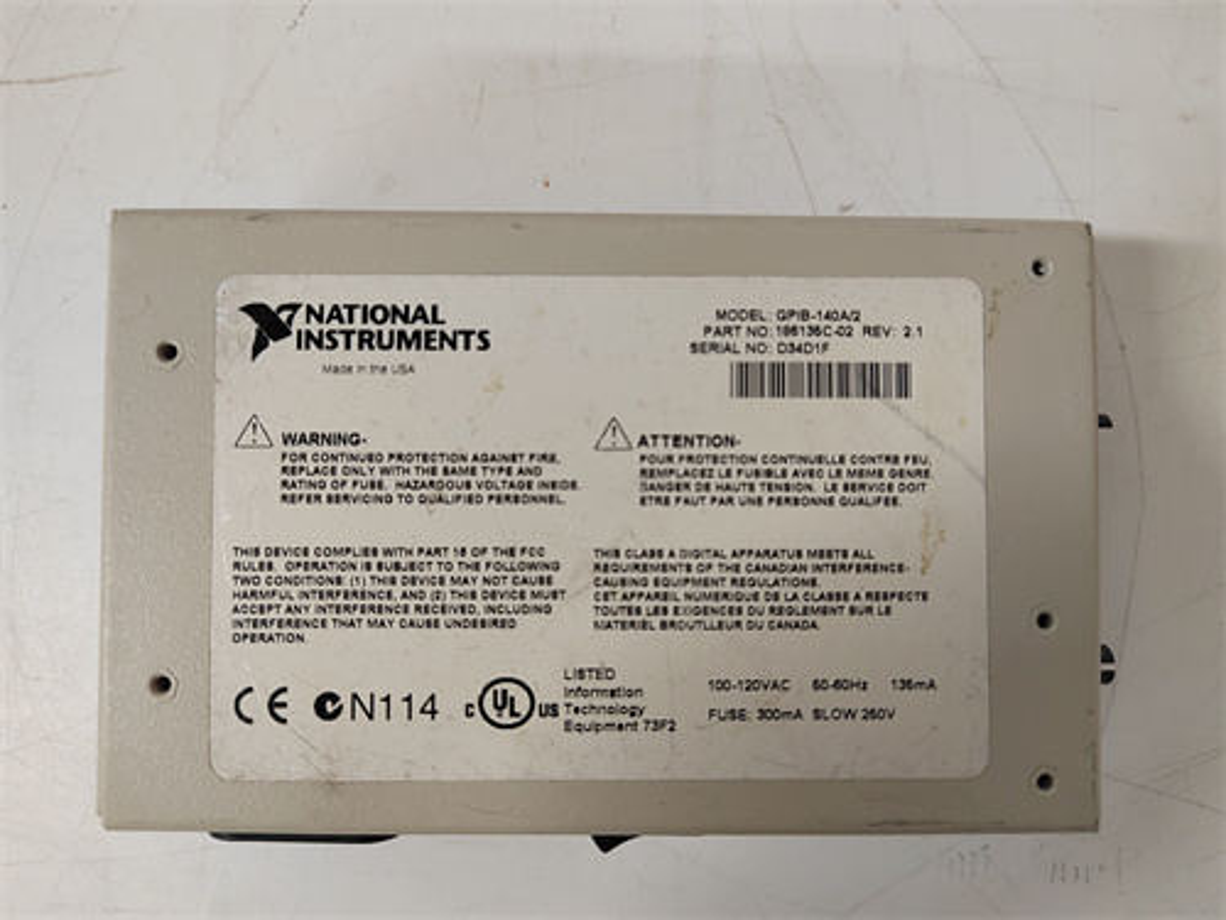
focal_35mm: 23
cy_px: 460
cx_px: 613
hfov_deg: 73.9
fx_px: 815
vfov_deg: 58.9
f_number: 1.9
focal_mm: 5.52
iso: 2244
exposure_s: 1/100
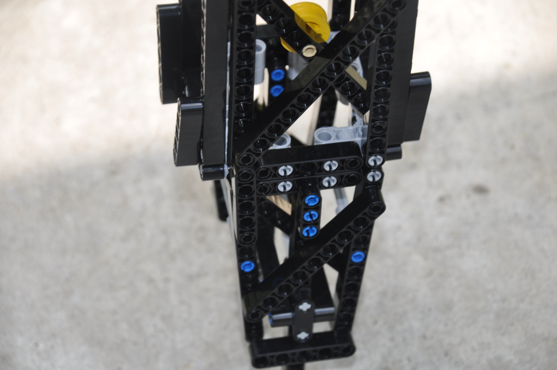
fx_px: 3129
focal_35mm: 202
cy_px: 185
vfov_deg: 6.8
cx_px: 278
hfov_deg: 10.2
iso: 200
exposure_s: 1/200
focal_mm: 135
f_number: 9
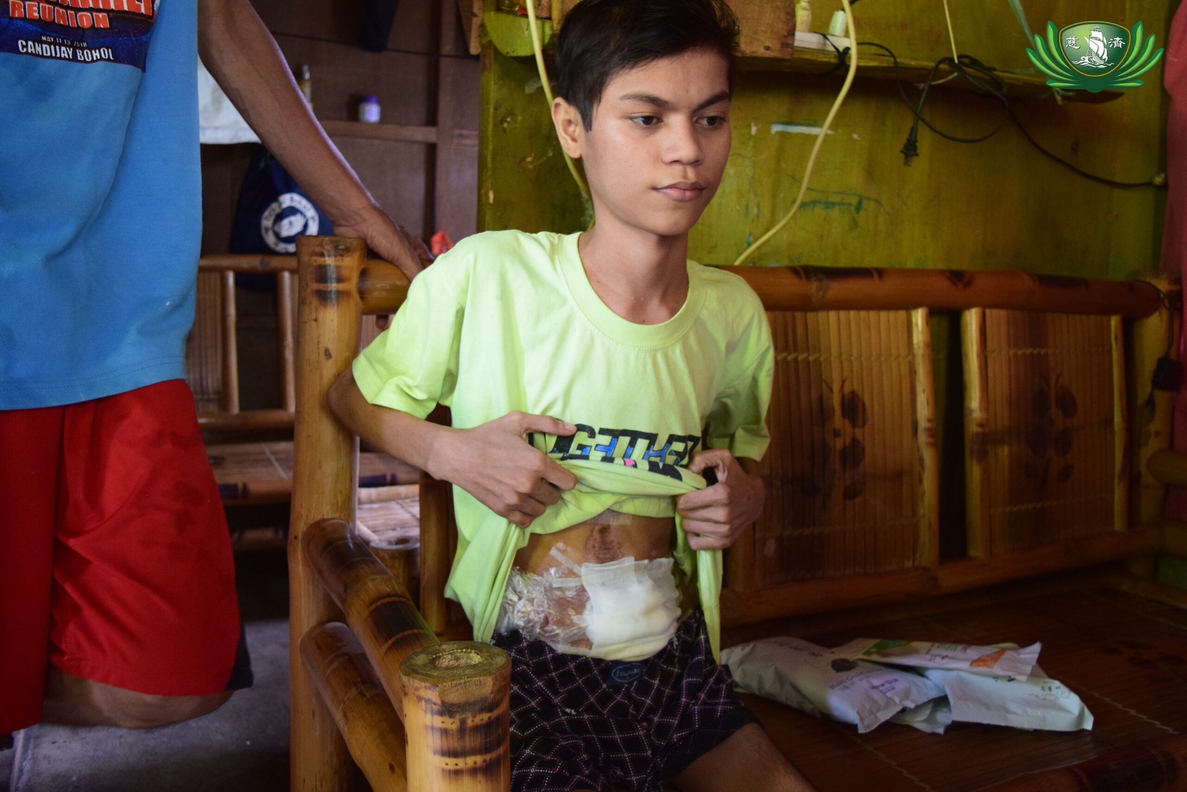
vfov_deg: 40.0
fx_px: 1088
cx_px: 594
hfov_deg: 57.2
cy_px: 396
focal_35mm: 33
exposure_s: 1/30
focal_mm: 22
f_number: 3.8
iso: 1600
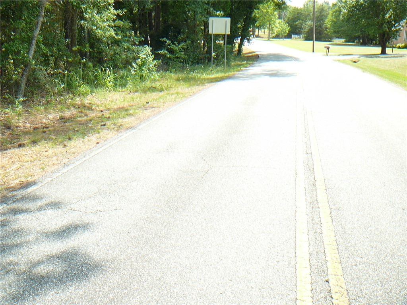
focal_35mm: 35
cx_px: 204
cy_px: 152
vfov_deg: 40.7
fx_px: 412
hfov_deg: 52.6
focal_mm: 5.2
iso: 80
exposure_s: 1/200
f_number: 2.8
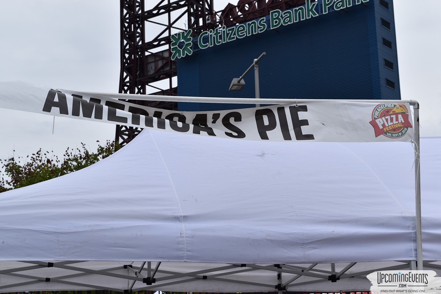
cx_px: 220
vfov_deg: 19.7
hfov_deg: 29.2
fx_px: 845
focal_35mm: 69
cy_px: 147
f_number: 10
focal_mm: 46
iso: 200
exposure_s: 1/400
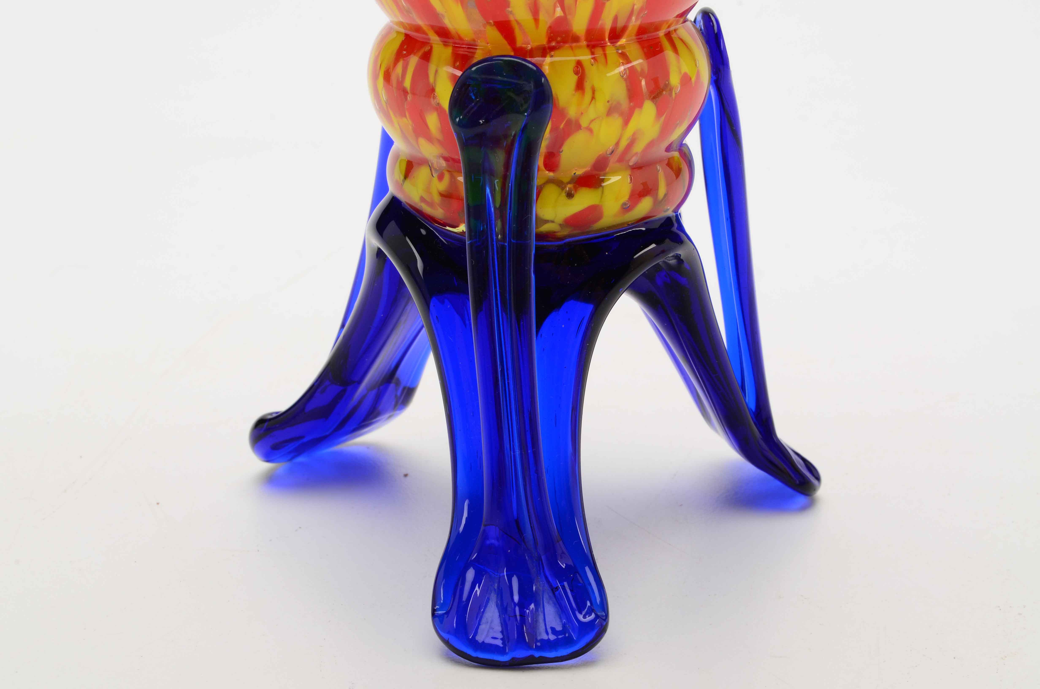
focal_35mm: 82
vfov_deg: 16.5
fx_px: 2378
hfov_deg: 24.7
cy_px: 344
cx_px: 520
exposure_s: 1/160
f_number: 25
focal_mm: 55
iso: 100
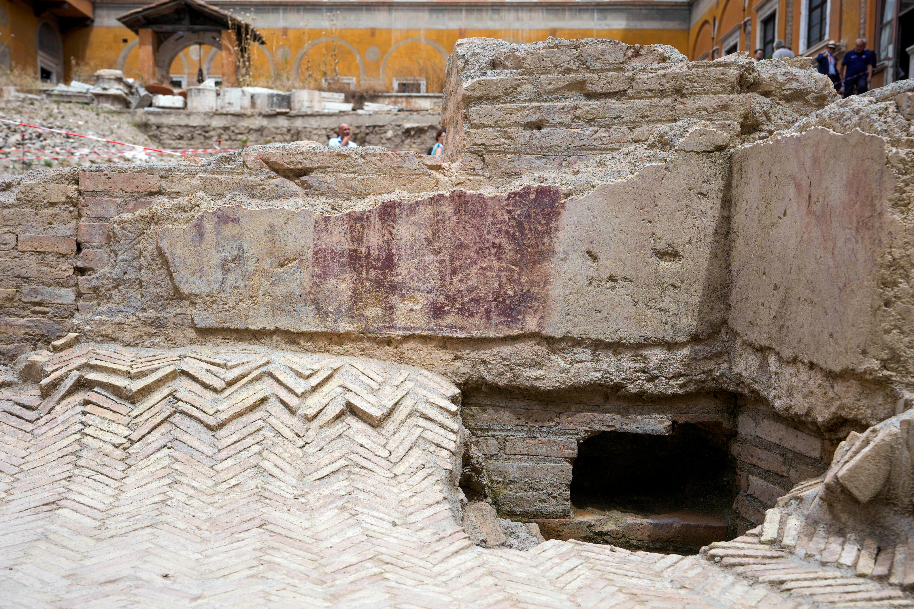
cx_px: 457
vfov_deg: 37.8
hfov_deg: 54.4
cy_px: 304
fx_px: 889
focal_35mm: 35
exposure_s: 1/320
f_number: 6.3
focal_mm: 35
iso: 160
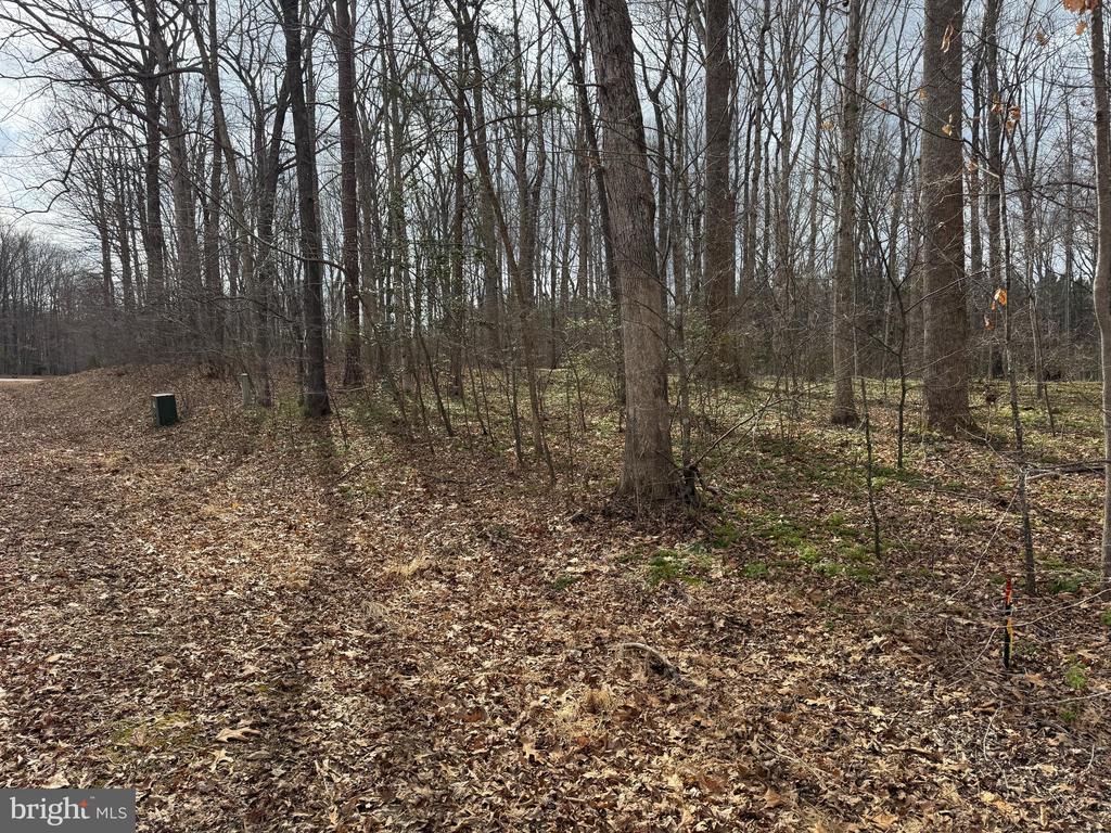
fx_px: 770
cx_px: 556
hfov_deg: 71.6
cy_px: 416
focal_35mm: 24
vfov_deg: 56.8
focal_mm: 6.76
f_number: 1.78
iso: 80
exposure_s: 1/1597
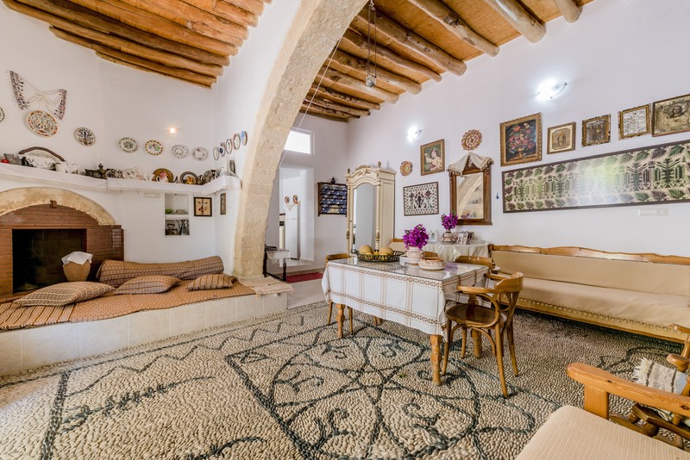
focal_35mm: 14
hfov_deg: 104.2
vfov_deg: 81.3
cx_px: 345
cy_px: 230
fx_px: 268
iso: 200
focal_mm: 14
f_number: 11
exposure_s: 1/3
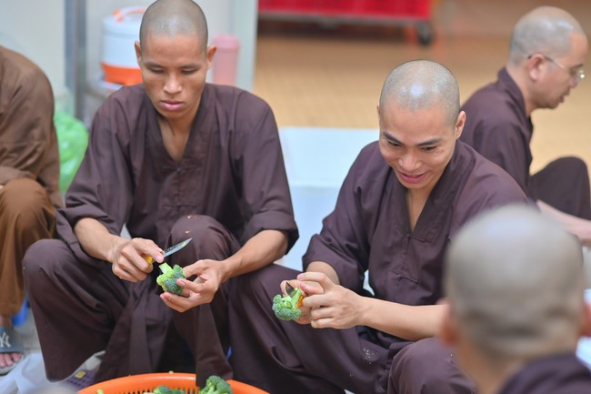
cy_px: 197
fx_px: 1395
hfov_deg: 23.9
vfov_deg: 16.1
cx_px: 296
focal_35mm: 85
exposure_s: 1/80
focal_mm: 85
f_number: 2.5
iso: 500
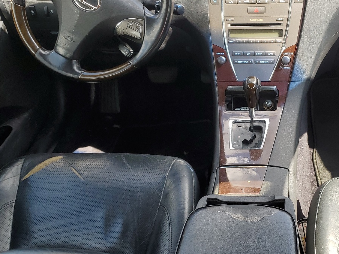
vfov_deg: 31.5
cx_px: 247
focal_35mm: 46
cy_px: 115
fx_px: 450
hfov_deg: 40.3
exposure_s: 1/303
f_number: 1.5
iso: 50
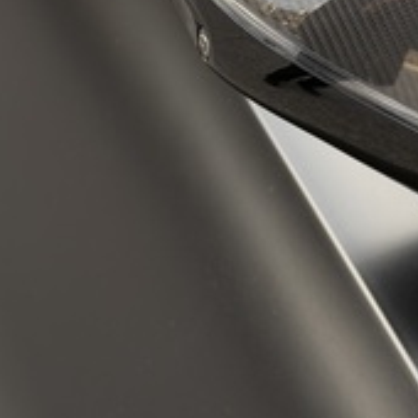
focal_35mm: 105
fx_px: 1434
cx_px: 475
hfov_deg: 16.0
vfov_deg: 16.3
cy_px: 36
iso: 50
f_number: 1.78
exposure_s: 1/145
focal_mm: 6.76
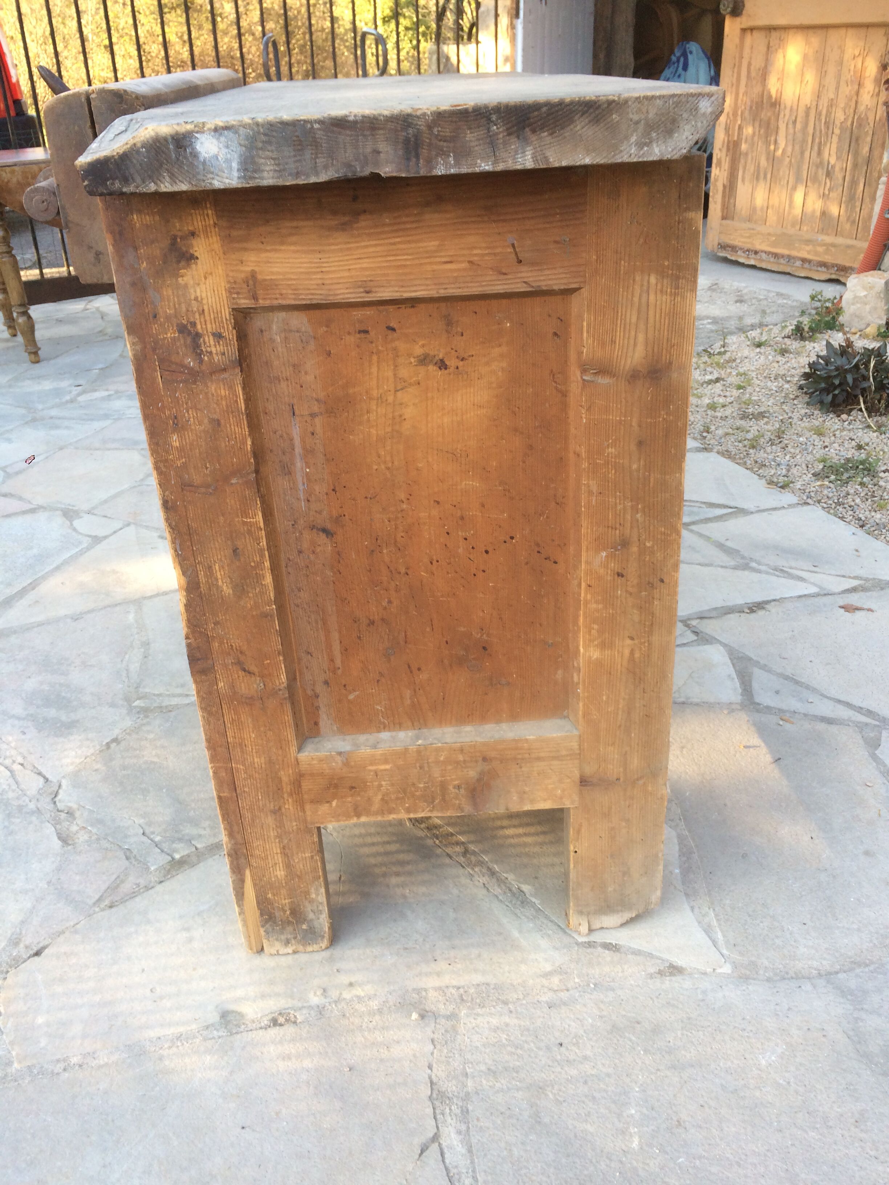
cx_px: 444
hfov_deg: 48.2
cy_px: 592
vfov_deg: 61.7
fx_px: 993
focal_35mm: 29
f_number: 2.2
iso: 50
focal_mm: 4.15
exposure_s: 1/100
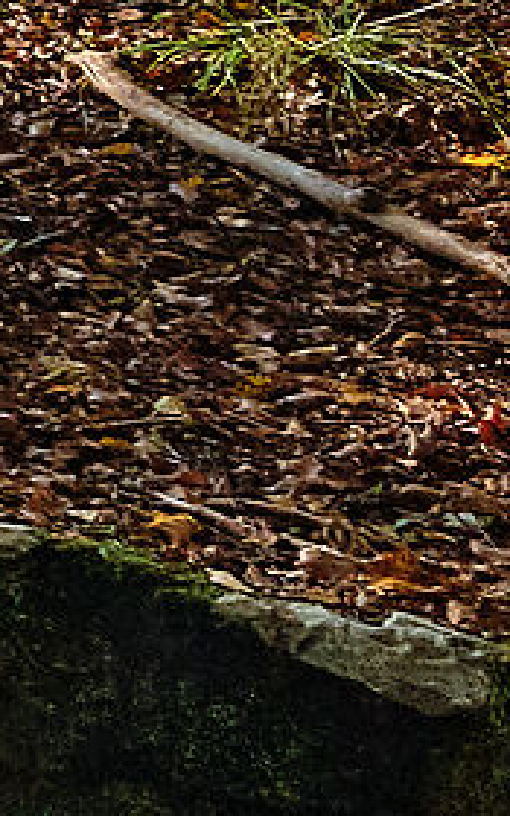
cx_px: -2707
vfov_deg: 13.1
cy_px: -976
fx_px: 2913
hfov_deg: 4.9
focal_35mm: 131
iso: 320
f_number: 9
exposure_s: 1/150
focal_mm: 10
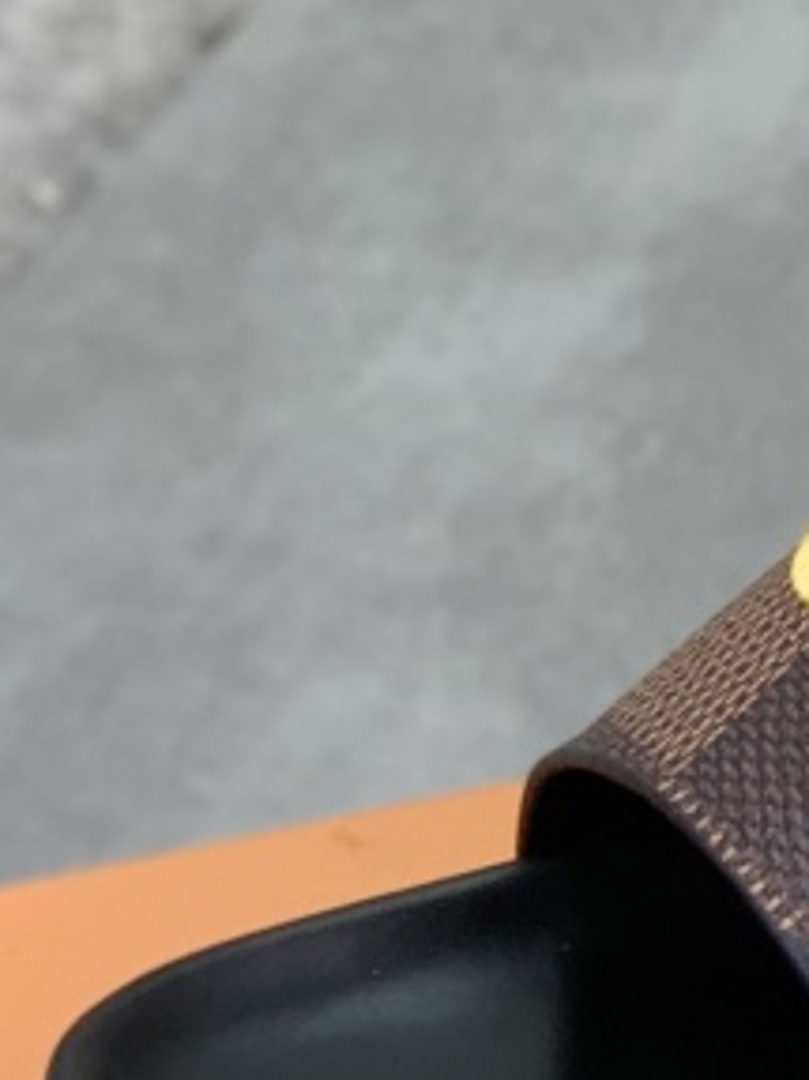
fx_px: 8139
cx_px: 1404
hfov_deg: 5.6
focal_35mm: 261
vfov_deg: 7.6
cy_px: 771
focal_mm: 6
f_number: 2.4
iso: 25
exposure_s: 1/100
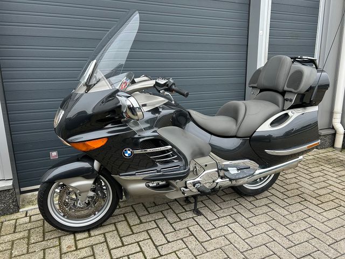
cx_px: 172
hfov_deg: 67.3
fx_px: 259
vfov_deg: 53.1
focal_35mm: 26
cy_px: 130
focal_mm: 5.7
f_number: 1.5
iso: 40
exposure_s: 1/121
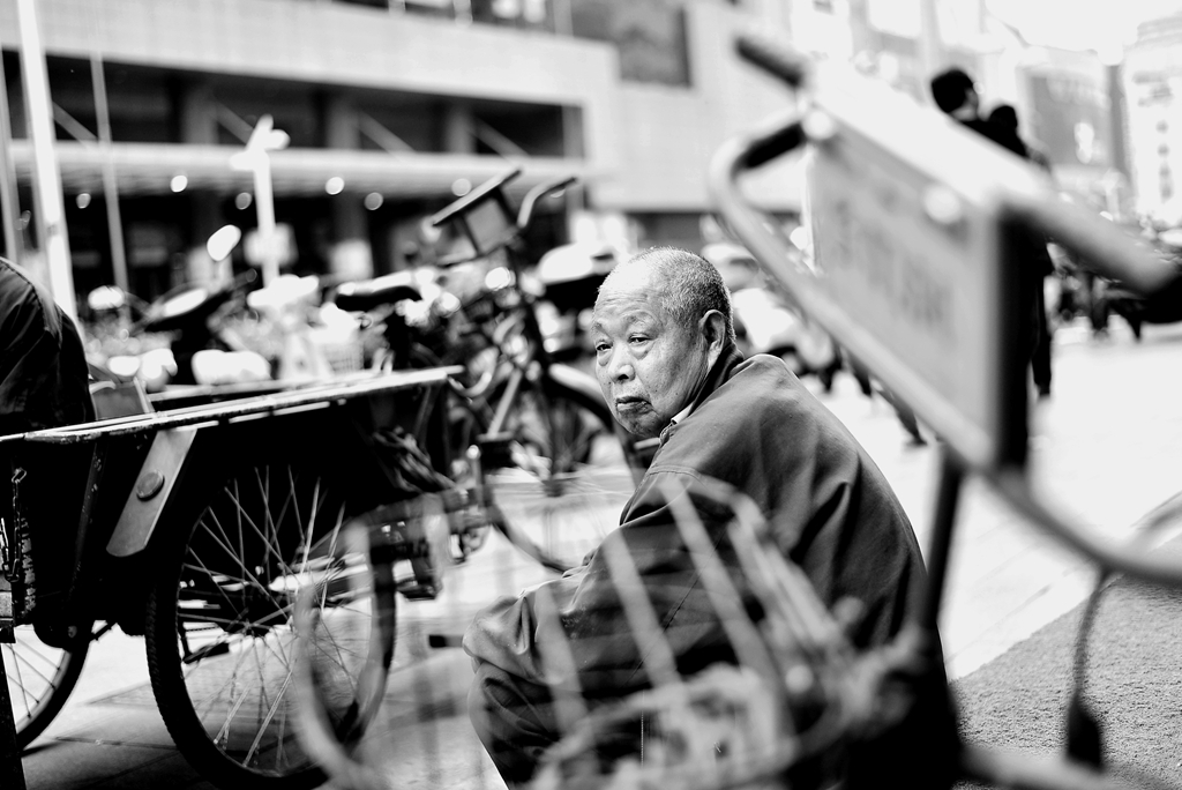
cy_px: 395
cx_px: 591
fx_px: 1643
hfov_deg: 39.6
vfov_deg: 27.0
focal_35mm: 50
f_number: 2
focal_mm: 50
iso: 400
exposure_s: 1/640
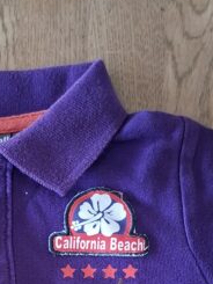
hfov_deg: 19.2
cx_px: 14
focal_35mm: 75
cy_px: 335
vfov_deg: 23.8
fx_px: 615
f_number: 1.8
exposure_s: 1/25
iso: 500
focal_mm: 5.54
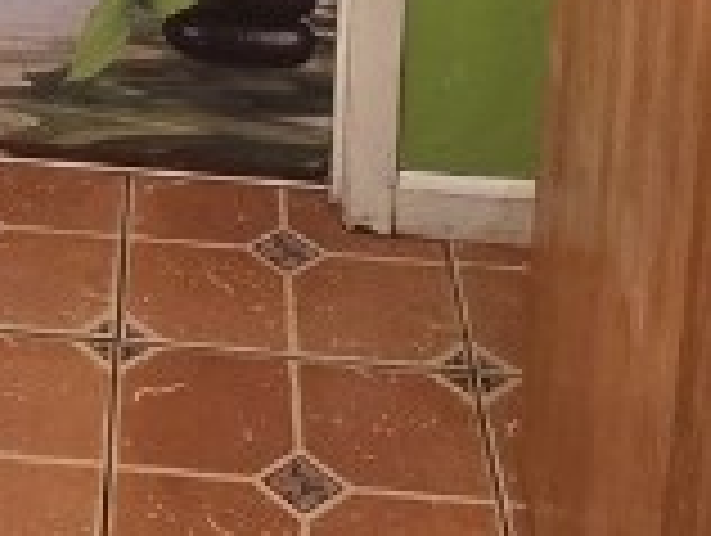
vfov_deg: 13.9
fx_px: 1728
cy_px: -644
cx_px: -54
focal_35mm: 84
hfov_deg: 22.1
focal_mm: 2.2
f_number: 2.2
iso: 200
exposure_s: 1/60
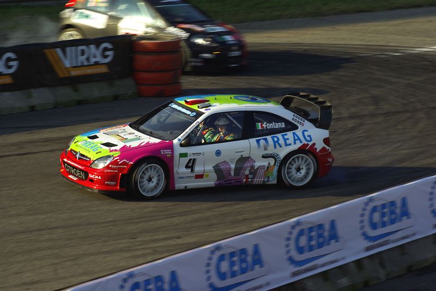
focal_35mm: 225
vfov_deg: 6.1
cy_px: 146
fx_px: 2727
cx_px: 218
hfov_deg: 9.1
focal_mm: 150
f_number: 9
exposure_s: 1/125
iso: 100
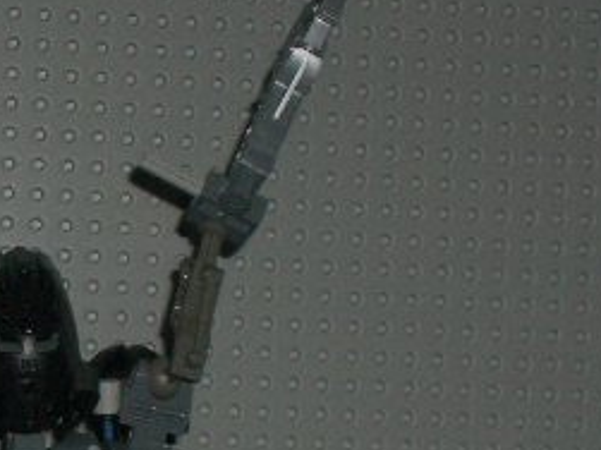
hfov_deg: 12.3
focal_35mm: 158
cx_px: -17
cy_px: 505
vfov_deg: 9.3
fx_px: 2742
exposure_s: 1/60
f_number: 3.5
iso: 100
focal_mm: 10.2
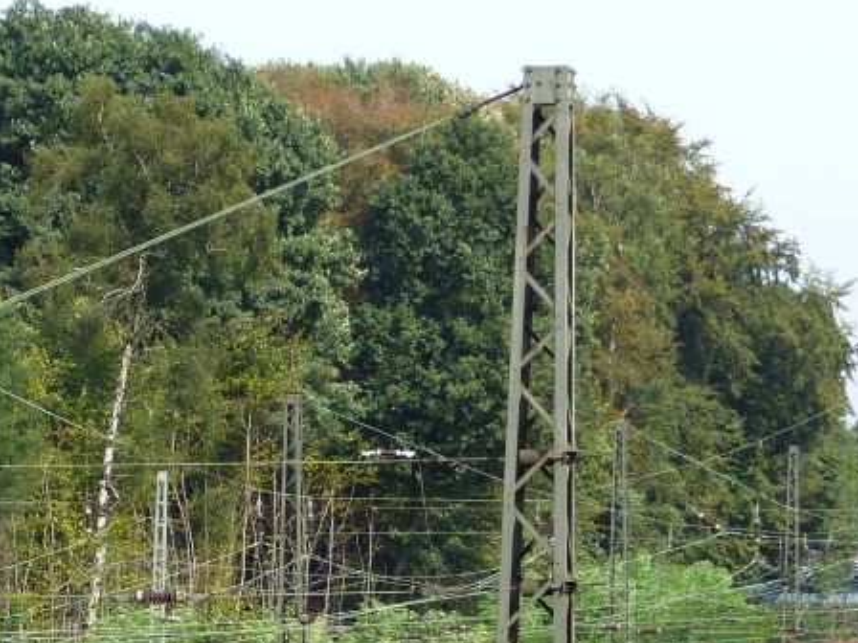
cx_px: -4
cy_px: 781
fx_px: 6048
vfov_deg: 6.1
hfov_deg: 8.1
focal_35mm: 244
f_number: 3.2
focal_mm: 16.4
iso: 100
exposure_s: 1/640
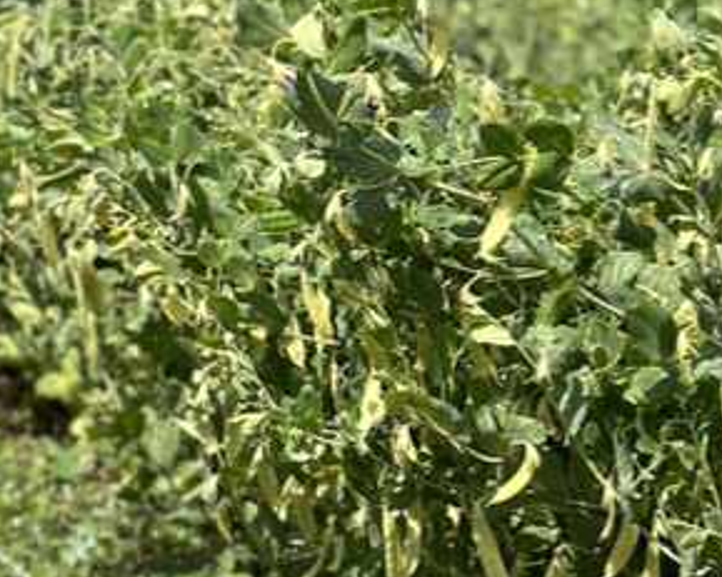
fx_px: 3546
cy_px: -52
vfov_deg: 9.2
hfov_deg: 11.5
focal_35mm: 166
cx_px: 658
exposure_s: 1/5556
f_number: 1.8
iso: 100
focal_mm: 6.9
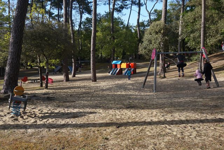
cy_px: 75
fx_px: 224
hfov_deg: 53.1
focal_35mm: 36
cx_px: 112
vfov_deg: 36.9
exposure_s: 1/100
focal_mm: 24
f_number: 8
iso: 100
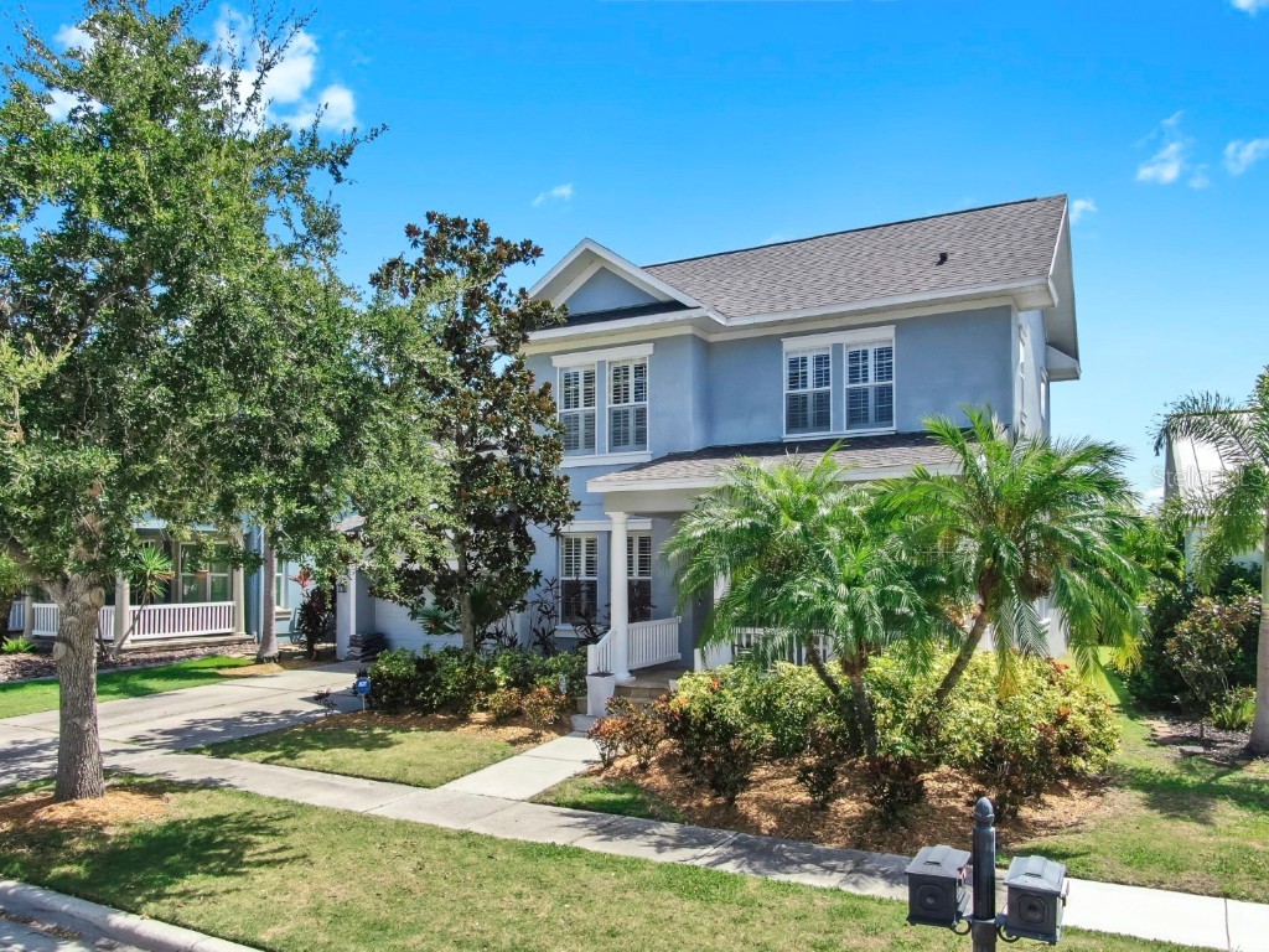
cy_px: 476
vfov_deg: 56.8
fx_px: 880
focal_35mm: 24
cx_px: 634
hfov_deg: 71.6
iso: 110
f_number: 2.8
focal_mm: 4.39
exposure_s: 1/1000
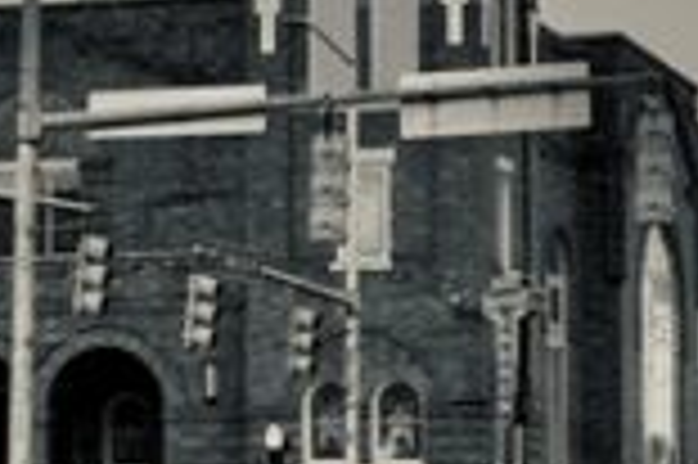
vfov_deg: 8.4
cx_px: 198
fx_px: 3157
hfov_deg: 12.6
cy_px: 171
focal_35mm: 163
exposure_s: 1/1250
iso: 400
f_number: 8
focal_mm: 28
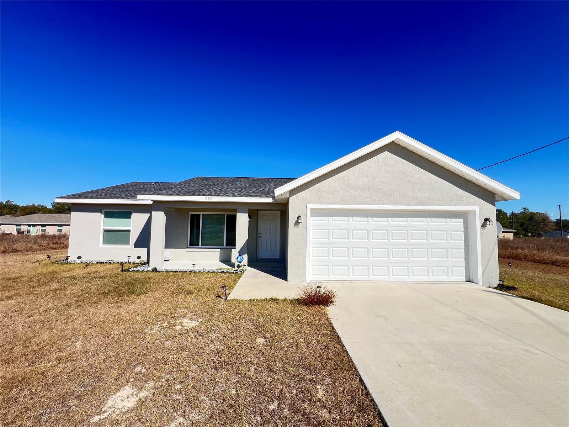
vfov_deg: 89.9
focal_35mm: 13
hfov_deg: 106.2
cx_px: 284
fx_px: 214
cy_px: 214
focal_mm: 1.57
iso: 32
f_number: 1.8
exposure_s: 1/903
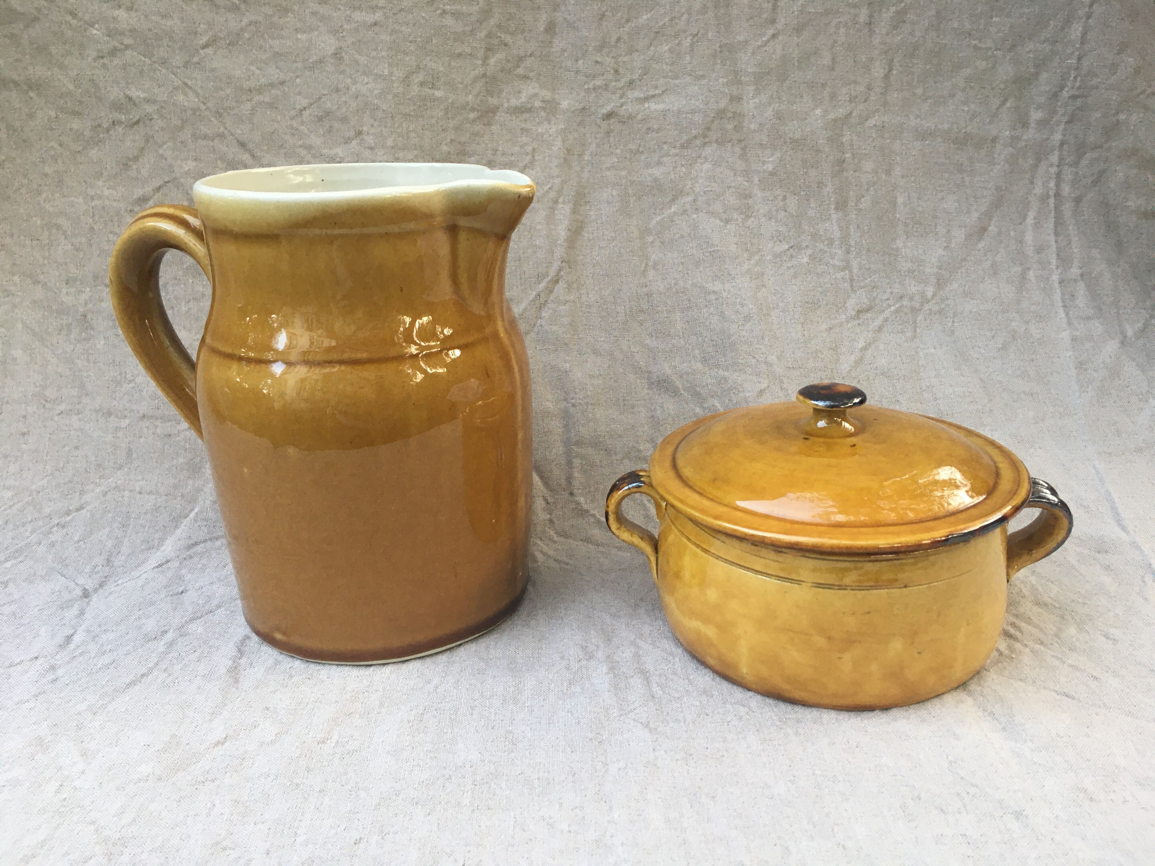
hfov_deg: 61.7
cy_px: 433
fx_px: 968
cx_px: 578
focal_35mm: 29
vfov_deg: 48.2
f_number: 2.2
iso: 40
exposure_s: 1/33
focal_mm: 4.15
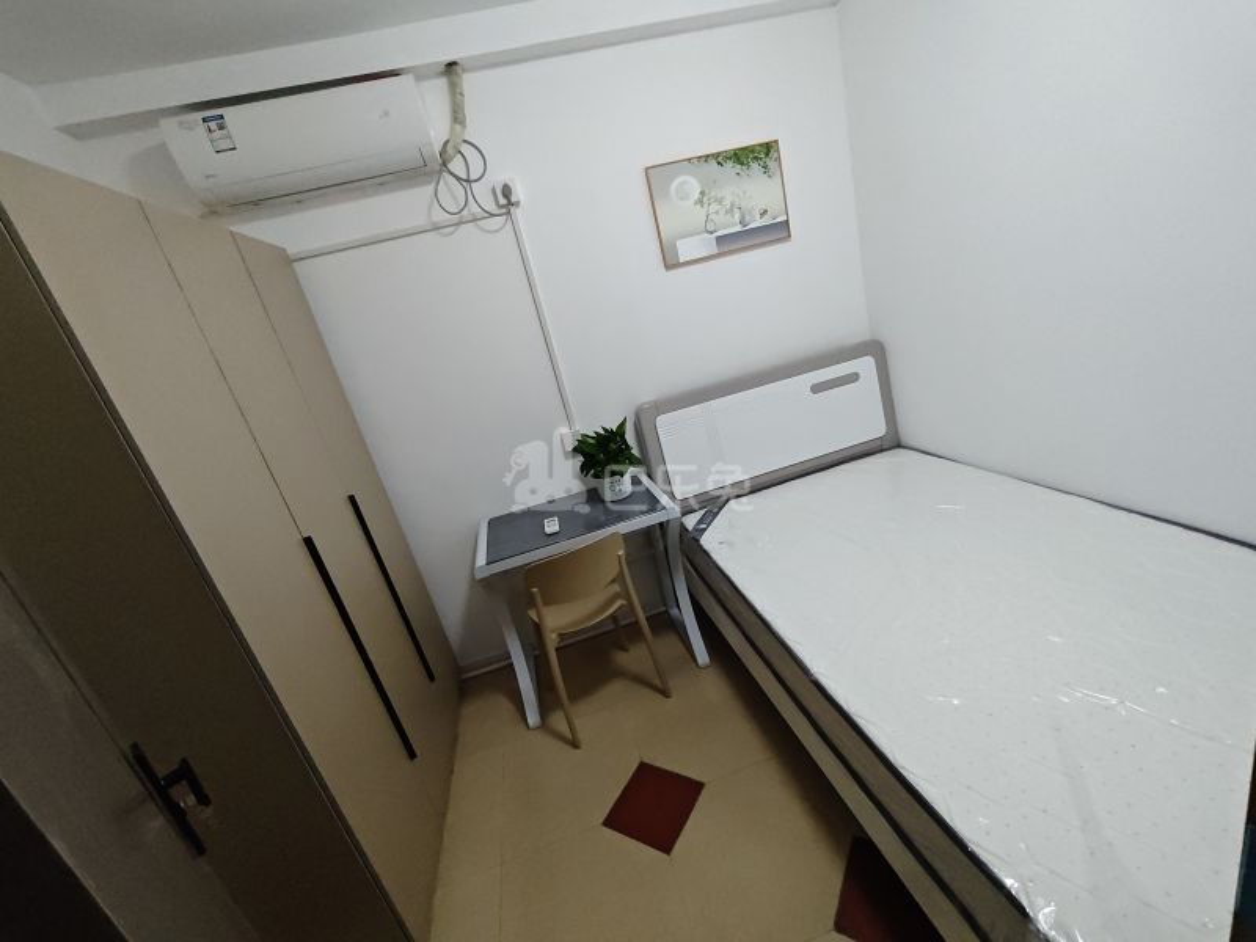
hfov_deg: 98.2
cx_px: 628
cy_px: 471
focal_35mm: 15
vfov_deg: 81.7
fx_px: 544
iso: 400
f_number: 2.2
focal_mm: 1.91
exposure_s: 1/50
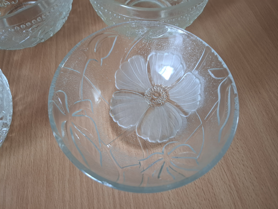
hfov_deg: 73.9
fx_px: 185
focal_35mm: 23
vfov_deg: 58.9
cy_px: 104
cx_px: 139
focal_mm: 5.54
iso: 320
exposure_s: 1/50
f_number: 1.8
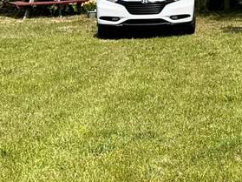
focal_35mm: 110
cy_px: -45
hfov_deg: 14.3
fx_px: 769
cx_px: 510
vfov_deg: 13.1
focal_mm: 6.86
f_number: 1.78
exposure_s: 1/2882
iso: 80
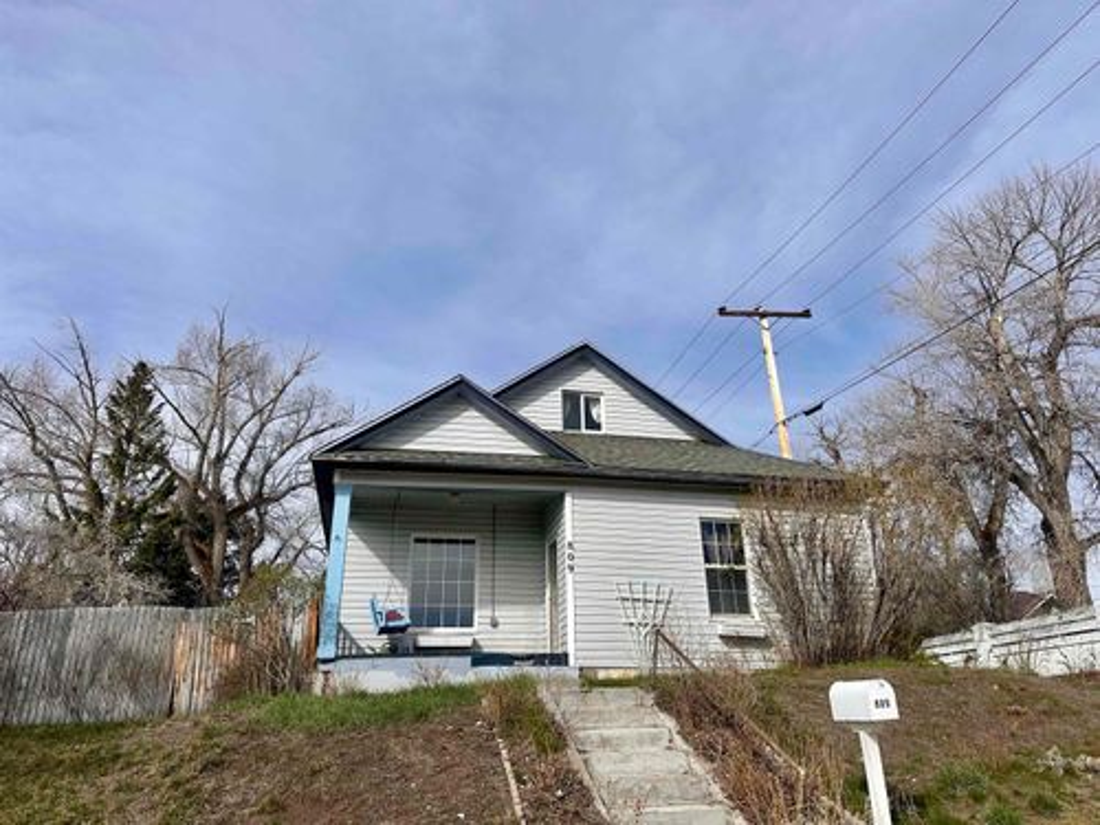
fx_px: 763
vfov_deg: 56.8
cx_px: 550
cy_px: 412
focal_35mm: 24
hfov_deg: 71.6
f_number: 1.78
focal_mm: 6.86
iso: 80
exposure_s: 1/6623
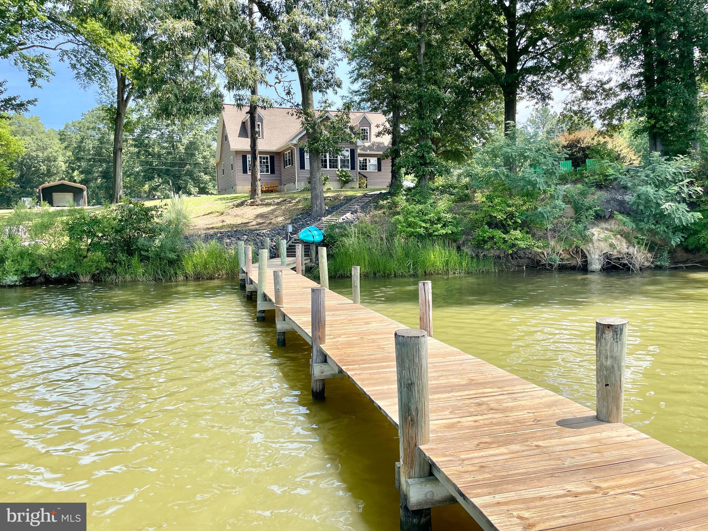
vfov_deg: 53.1
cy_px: 266
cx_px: 354
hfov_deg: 67.3
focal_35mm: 26
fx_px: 532
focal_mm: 4.2
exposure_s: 1/1642
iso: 32
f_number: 1.6
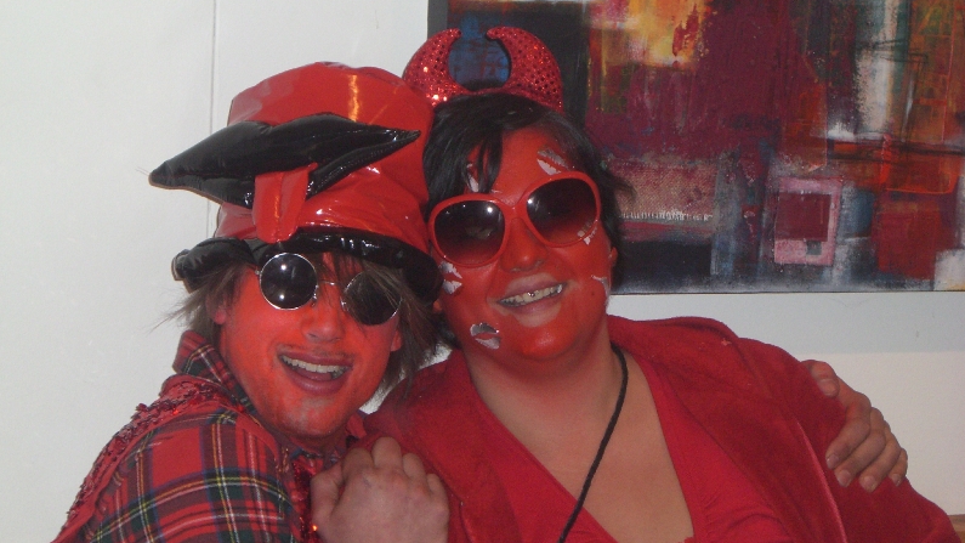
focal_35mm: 125
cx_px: 481
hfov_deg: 17.2
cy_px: 285
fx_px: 3198
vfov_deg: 9.7
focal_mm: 18.6
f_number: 5.2
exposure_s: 1/60
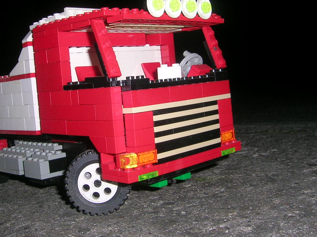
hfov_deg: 40.1
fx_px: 430
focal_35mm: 47
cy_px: 102
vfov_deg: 30.8
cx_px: 115
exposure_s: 1/60.1
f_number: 4.8
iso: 50
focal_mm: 5.4
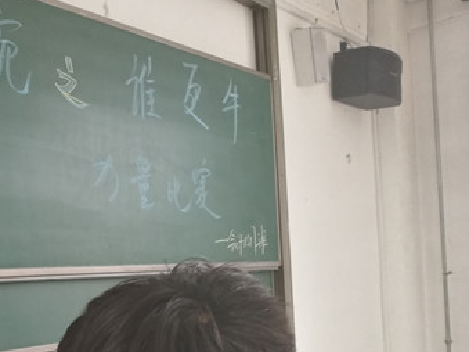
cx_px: 73
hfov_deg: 35.9
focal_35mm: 51
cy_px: 273
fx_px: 691
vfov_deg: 28.0
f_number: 2.2
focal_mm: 4.5
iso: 250
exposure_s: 1/33.3
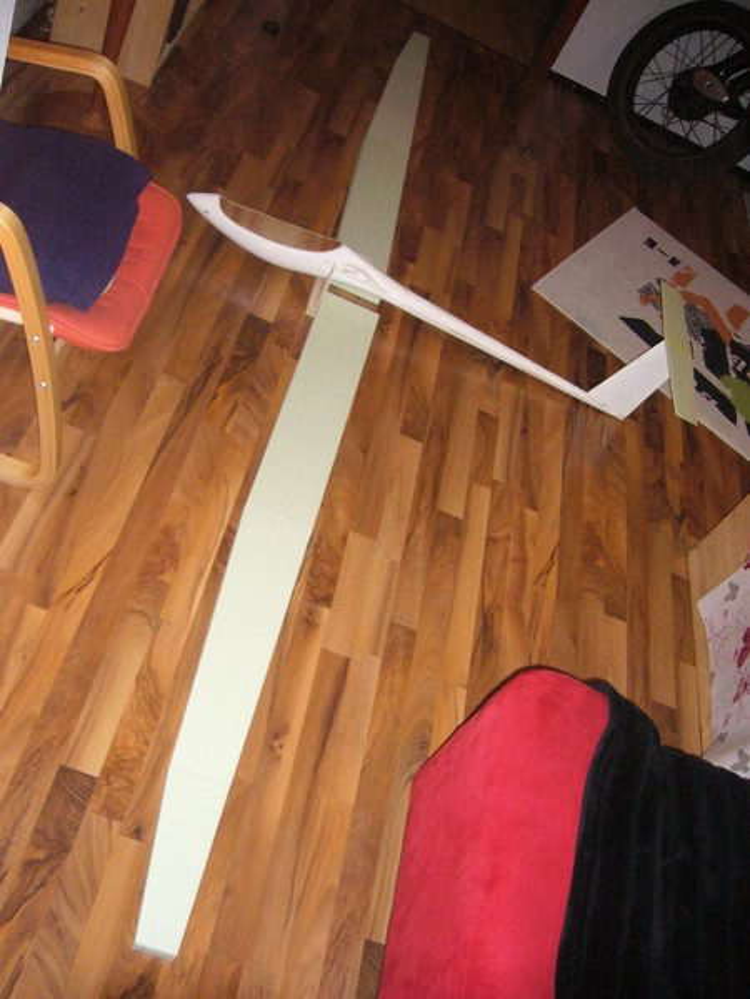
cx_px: 375
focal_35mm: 35
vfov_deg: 52.6
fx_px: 1011
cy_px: 500
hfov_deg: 40.7
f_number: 2.8
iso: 320
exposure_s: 1/60
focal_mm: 5.8
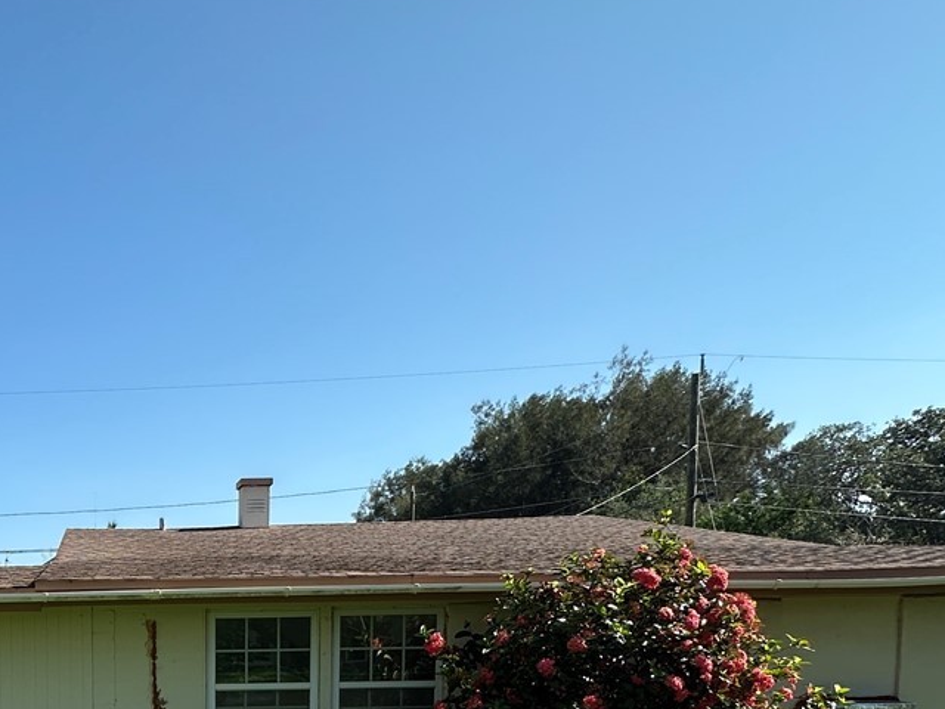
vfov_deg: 35.8
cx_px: 38
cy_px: 746
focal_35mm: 35
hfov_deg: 45.8
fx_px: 955
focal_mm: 2.22
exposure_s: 1/1221
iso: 40
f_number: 2.2
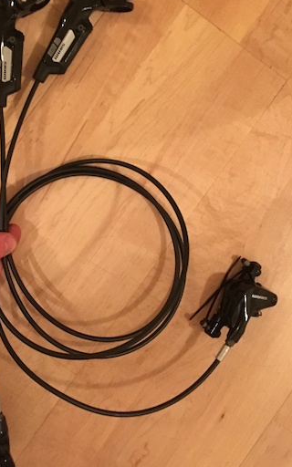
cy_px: 182
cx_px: 76
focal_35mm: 48
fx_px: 611
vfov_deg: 41.6
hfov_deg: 26.6
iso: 320
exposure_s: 1/15
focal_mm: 4.15
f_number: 2.2
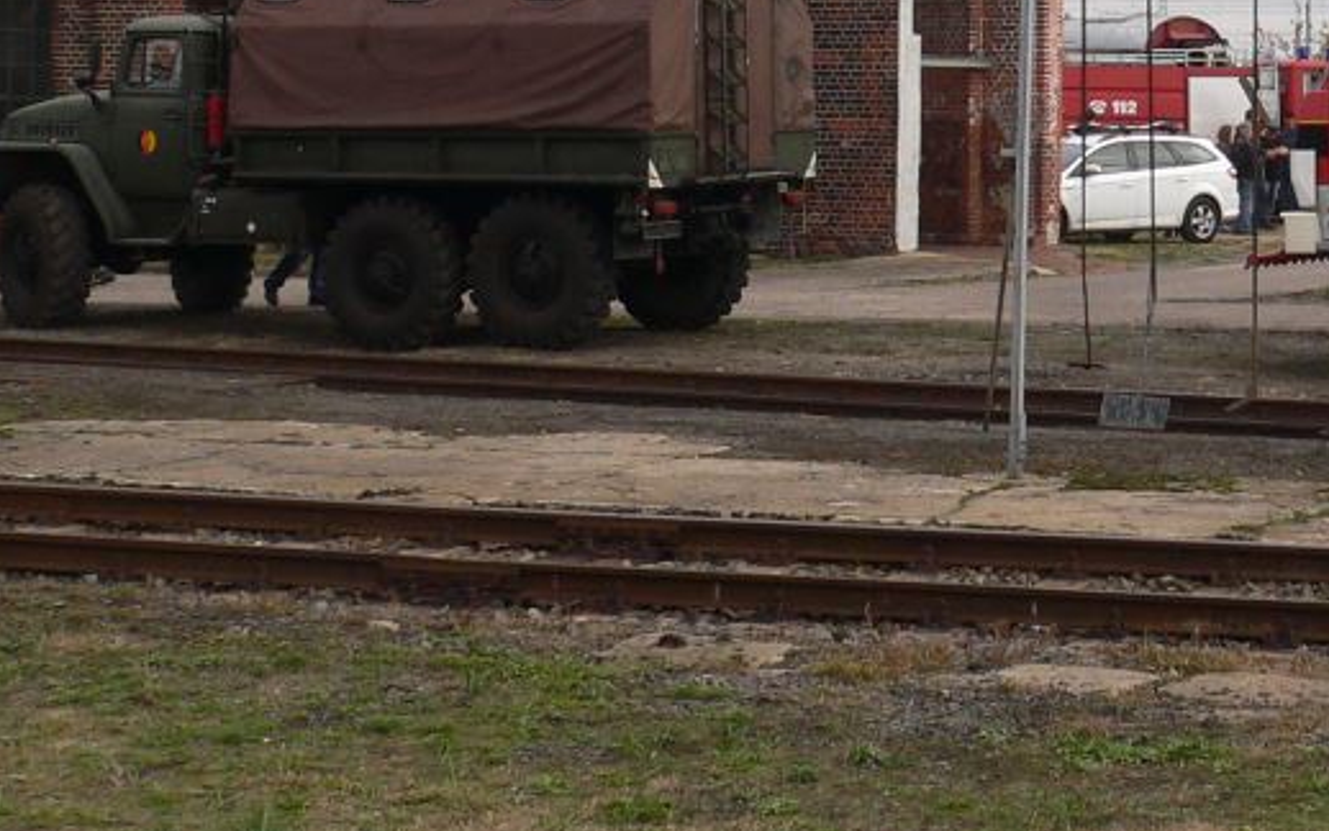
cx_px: 1188
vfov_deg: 15.0
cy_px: 13
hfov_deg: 23.5
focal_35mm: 86
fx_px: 3116
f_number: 5.6
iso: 100
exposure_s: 1/250
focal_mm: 5.8
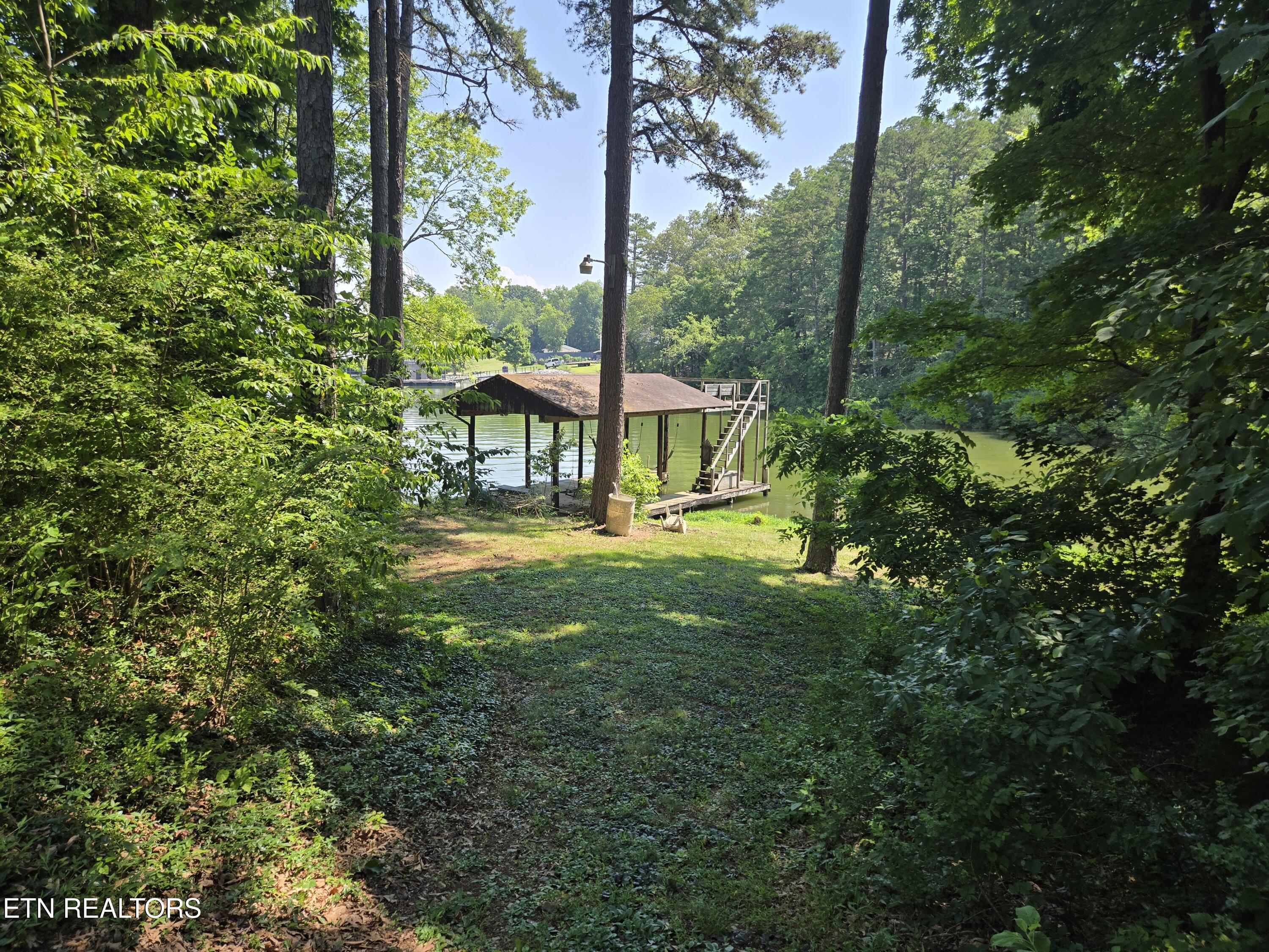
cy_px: 476
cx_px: 634
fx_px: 843
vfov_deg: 58.9
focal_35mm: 23
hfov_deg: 73.9
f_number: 1.8
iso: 25
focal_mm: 5.4
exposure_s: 1/878
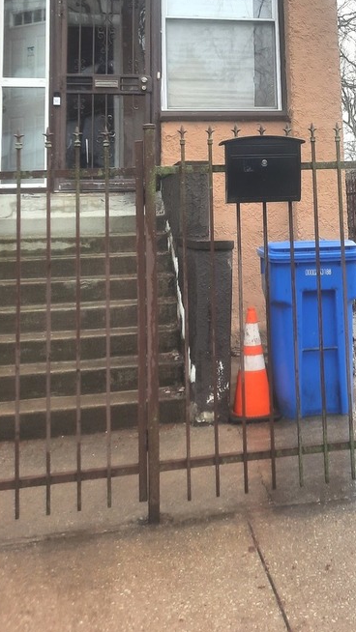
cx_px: 304
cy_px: 115
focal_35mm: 45
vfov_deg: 43.1
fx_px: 755
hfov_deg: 25.9
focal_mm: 4.6
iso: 32
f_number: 2
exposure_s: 1/425
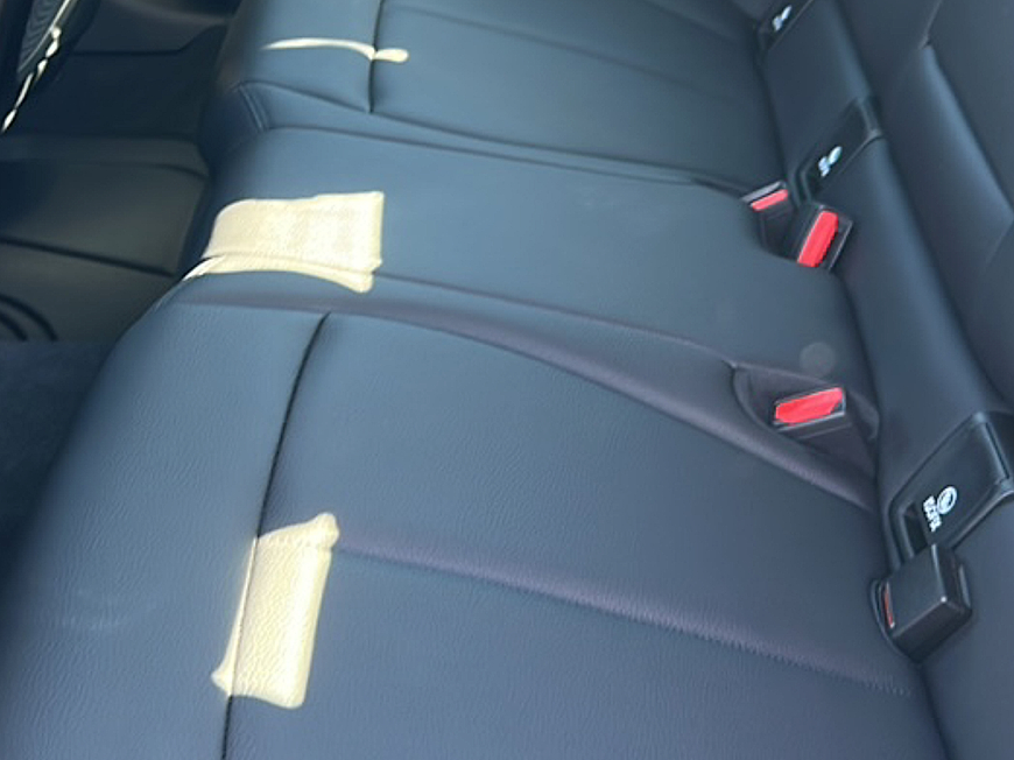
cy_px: 96
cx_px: 504
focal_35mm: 46
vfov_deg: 30.3
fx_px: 1347
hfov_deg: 41.2
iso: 160
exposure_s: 1/80
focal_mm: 6.86
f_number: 1.78
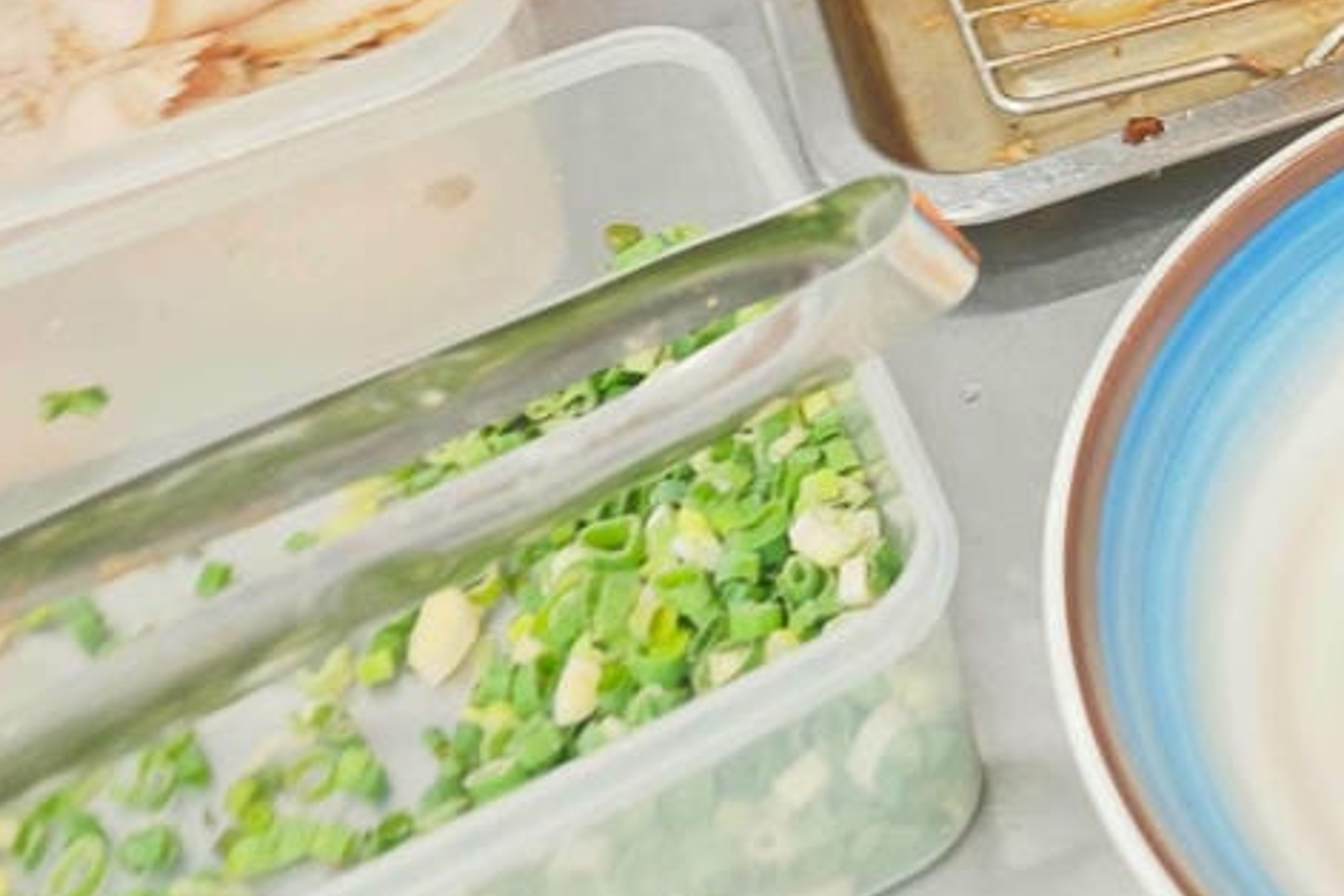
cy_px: -265
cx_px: 1644
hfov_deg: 28.3
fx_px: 2277
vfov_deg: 20.4
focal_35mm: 61
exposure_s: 1/60
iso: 160
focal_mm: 8.72
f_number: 2
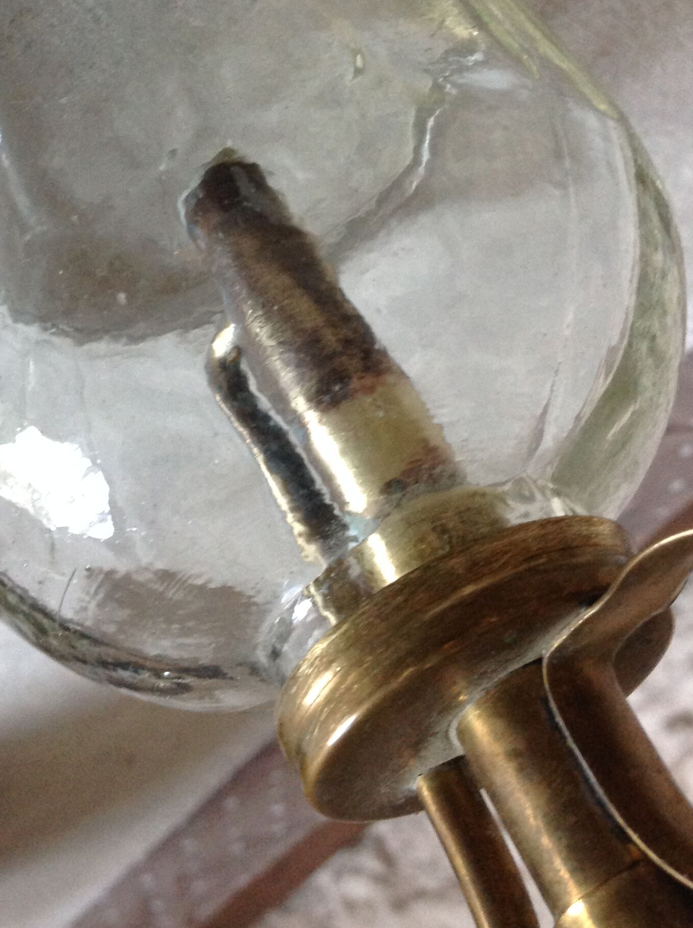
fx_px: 1338
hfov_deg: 29.0
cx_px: 294
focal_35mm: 50
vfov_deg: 38.0
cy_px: 342
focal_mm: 4.28
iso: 250
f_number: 2.4
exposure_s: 1/15
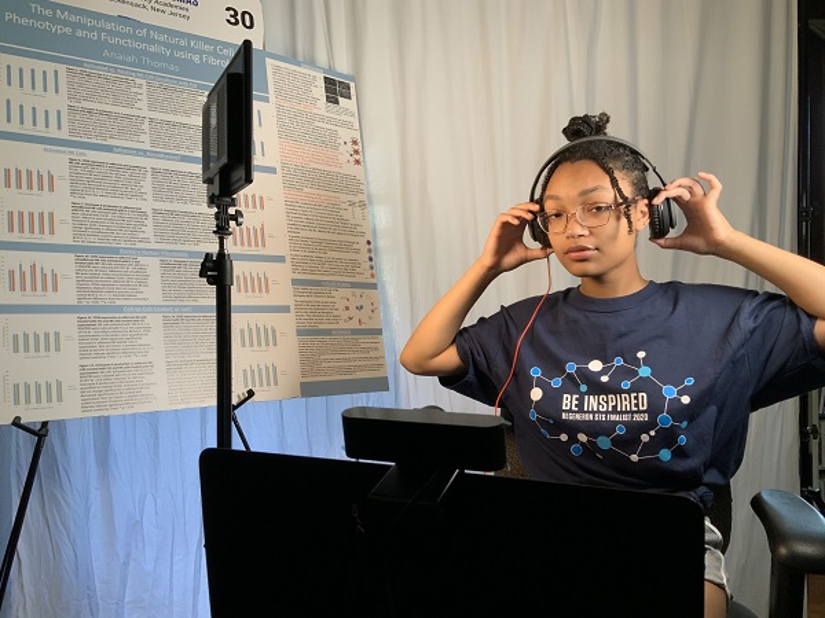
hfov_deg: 61.7
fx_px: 691
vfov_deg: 48.2
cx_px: 412
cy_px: 309
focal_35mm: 29
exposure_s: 1/60
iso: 100
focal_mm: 3
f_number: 1.8
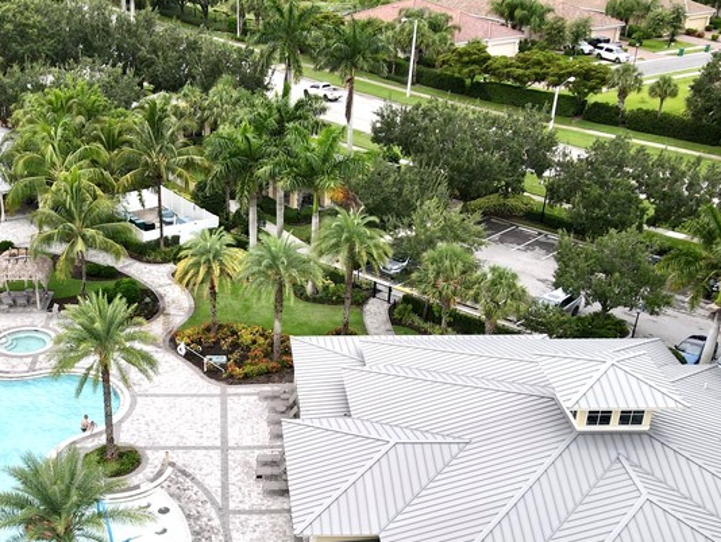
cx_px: 240
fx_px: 959
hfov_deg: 40.7
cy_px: 410
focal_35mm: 46
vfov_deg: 31.0
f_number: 2.8
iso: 100
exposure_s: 1/400
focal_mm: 4.5
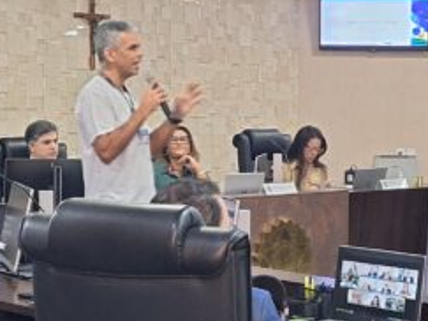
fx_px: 1199
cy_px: 162
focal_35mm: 97
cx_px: 291
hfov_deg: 20.2
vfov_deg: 15.2
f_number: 1.8
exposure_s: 1/30
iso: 320
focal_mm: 5.54
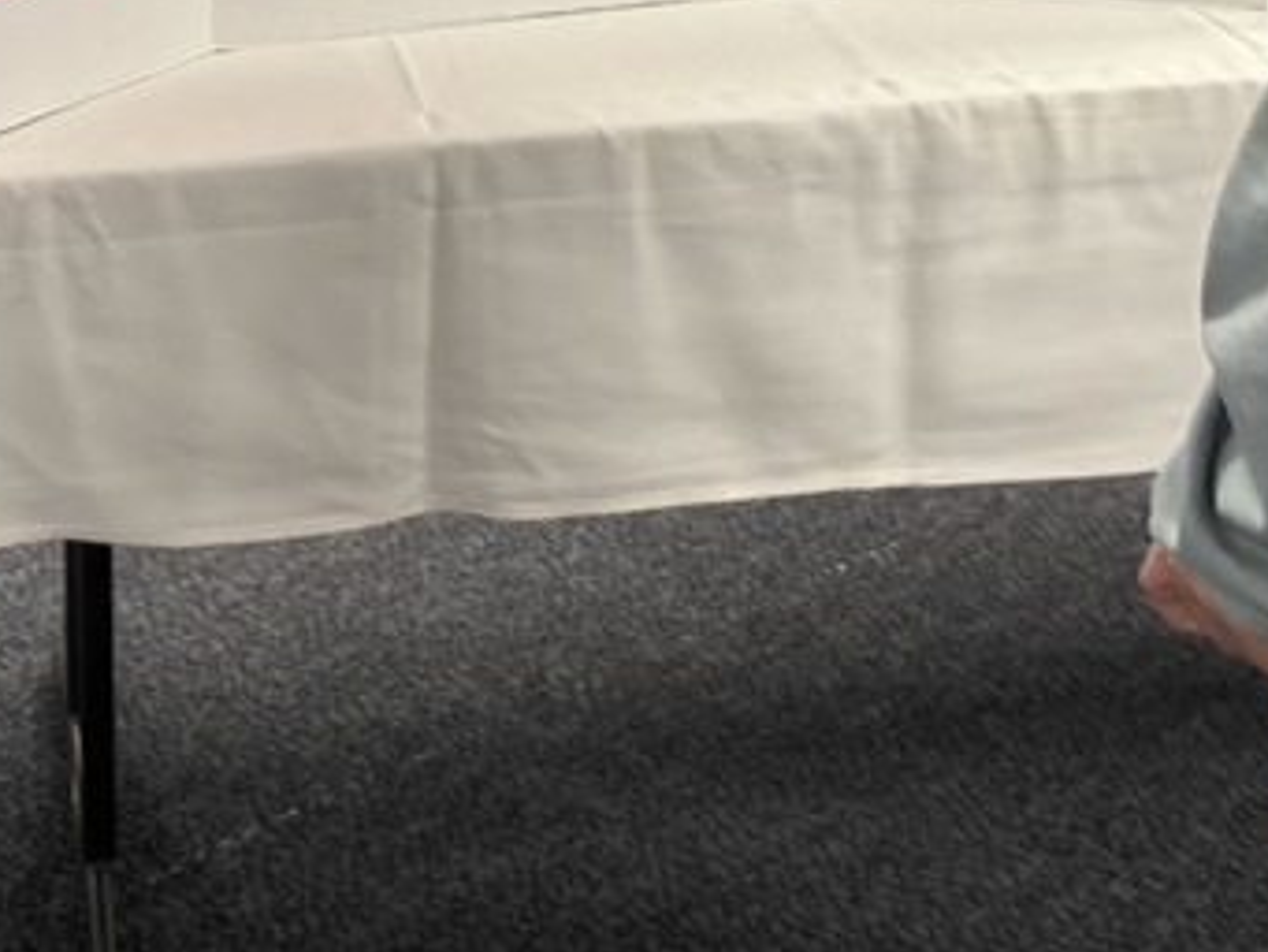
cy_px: -405
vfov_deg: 18.5
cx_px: 721
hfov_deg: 27.0
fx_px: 2638
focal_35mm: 72
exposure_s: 1/60
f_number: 1.78
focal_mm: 6.76
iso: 250
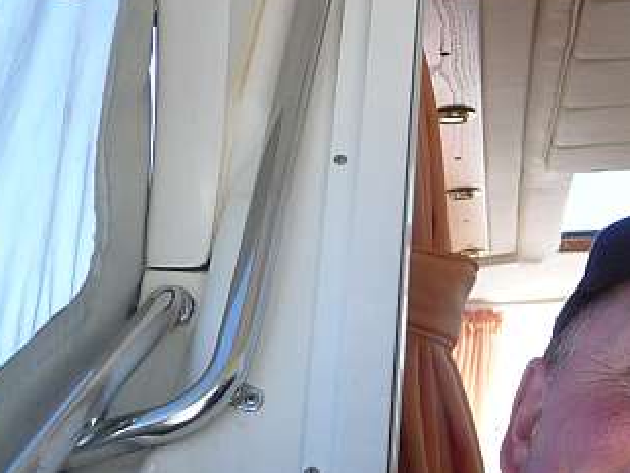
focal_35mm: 77
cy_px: 432
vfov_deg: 18.8
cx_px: 838
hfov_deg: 22.4
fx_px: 1402
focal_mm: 4.7
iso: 100
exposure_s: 1/250
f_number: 3.3
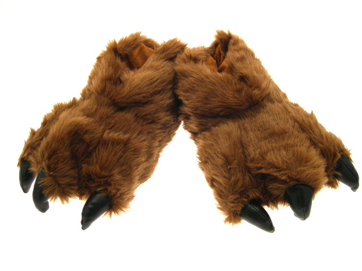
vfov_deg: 36.0
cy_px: 129
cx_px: 185
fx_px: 418
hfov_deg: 46.8
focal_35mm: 40
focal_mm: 8
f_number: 2.8
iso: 100
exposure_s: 1/167
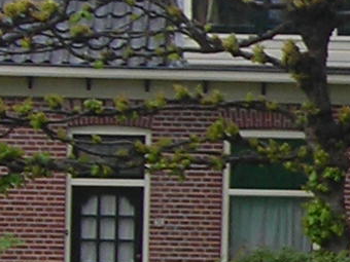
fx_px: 2932
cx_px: 1062
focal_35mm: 290
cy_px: 229
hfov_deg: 6.3
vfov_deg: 5.1
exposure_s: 1/83.3
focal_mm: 6.3
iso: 50
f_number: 3.2
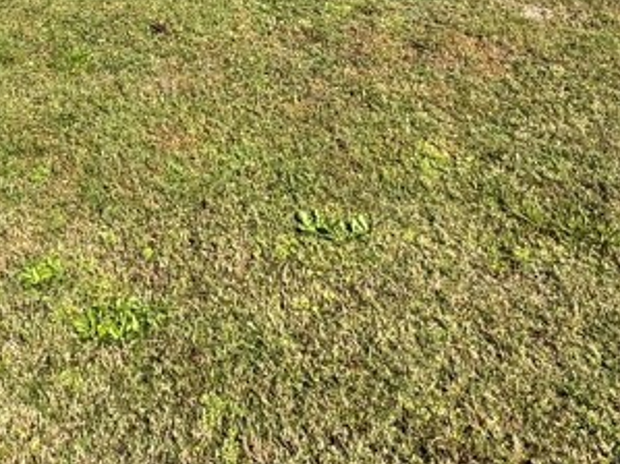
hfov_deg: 37.7
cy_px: -290
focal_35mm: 48
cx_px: 91
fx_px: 859
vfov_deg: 22.6
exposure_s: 1/1395
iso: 50
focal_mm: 2.22
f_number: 2.2
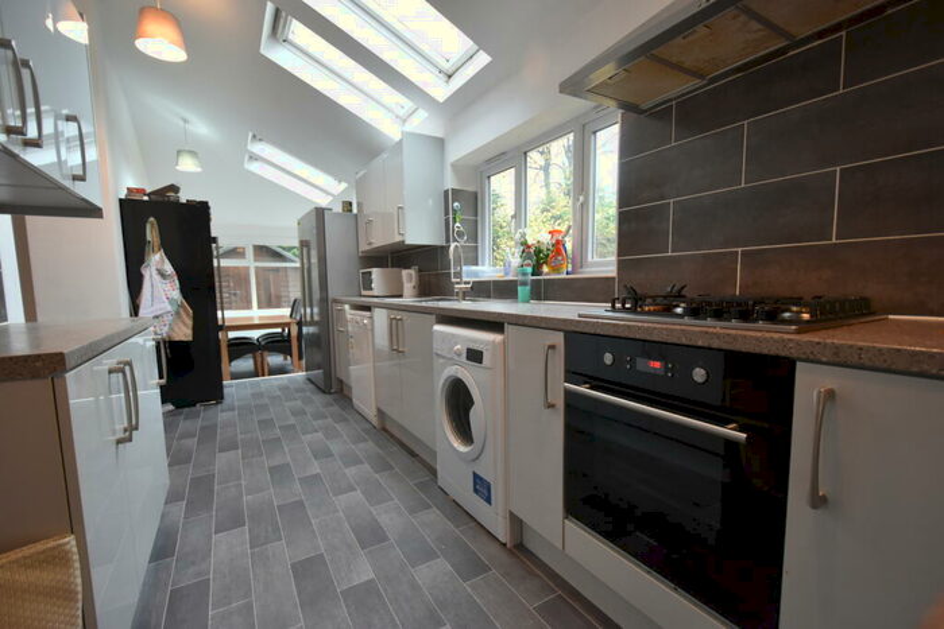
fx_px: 393
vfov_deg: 77.4
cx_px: 472
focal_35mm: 15
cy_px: 314
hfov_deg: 100.4
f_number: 3.5
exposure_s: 1/60
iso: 1000
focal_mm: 10
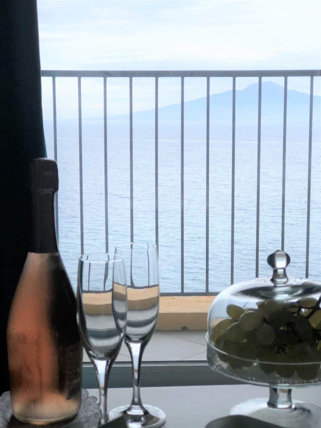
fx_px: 705
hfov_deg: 25.7
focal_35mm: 57
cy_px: 214
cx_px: 160
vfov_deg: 33.8
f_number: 2.8
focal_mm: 6.6
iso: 20
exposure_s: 1/400
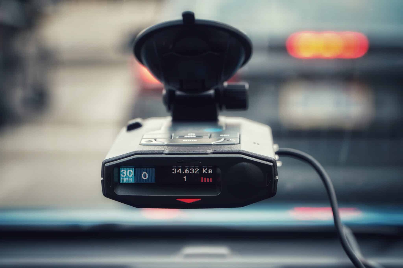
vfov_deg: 12.3
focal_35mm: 111
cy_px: 134
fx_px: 1242
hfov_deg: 18.4
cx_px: 202
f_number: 5.6
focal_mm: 74
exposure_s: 1/50
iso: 200
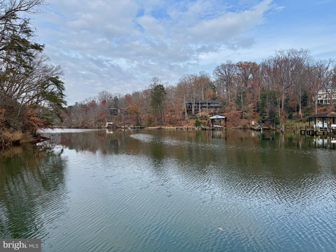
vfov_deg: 56.8
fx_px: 233
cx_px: 168
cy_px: 126
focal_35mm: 24
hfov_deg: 71.6
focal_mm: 6.76
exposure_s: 1/2252
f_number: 1.78
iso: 80
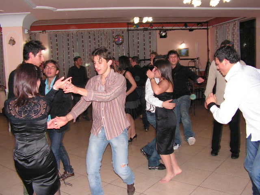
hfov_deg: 51.4
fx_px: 270
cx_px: 130
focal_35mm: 36
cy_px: 98
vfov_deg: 39.7
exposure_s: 1/40
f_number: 3.2
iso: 200
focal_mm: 6
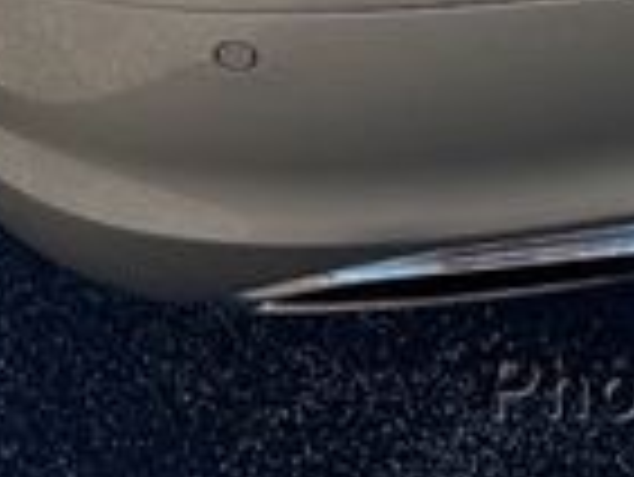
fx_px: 1998
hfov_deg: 17.1
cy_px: -598
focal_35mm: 109
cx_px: 796
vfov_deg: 11.6
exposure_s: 1/2370
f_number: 1.78
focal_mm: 6.76
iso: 100
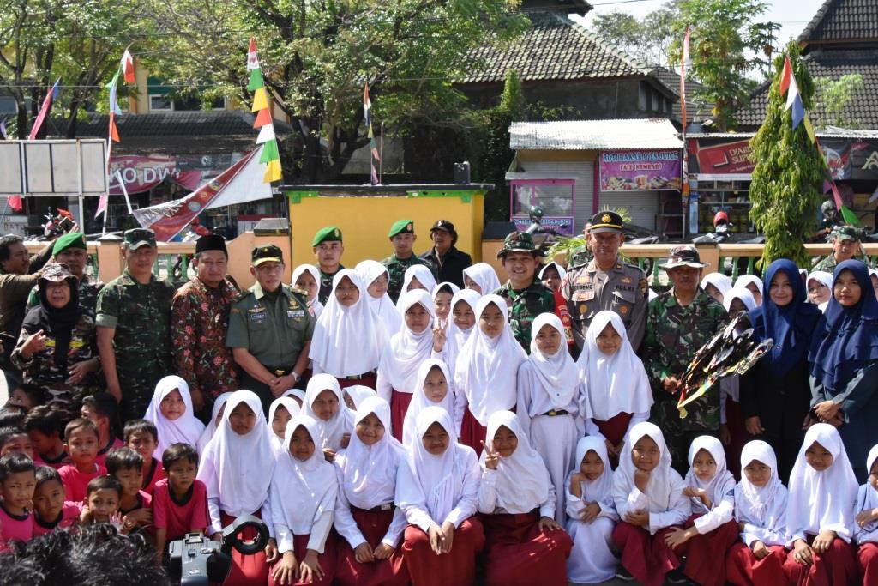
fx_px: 1098
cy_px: 293
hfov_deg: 43.6
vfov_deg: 29.9
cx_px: 439
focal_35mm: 45
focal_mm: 30
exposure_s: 1/640
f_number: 13
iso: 1000
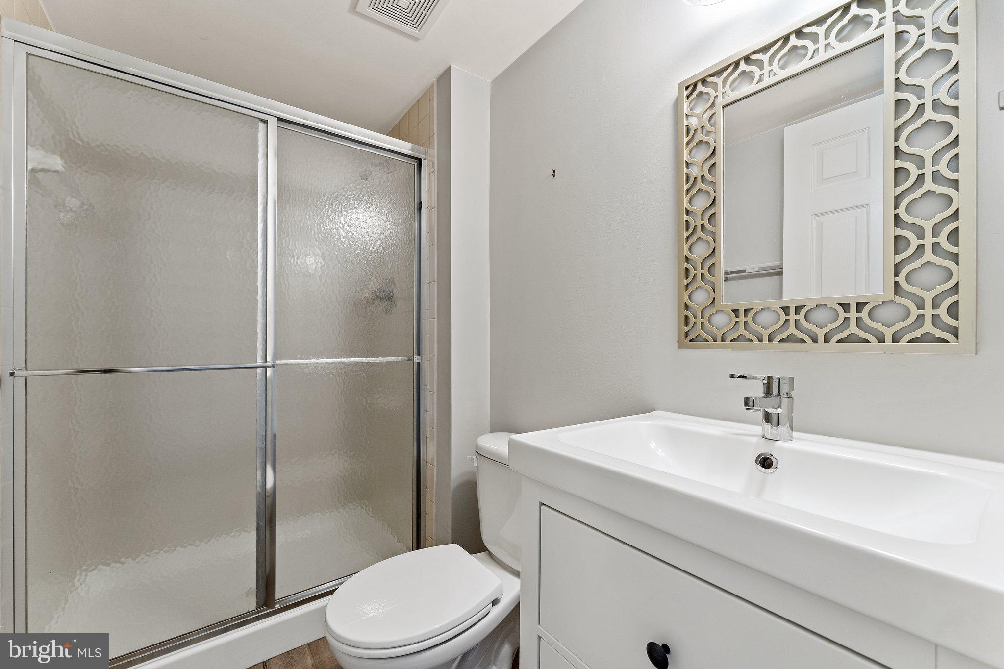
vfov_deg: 81.2
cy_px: 334
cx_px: 502
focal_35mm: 14
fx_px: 390
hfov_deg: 104.3
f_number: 8
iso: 640
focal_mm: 14
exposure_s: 1/8
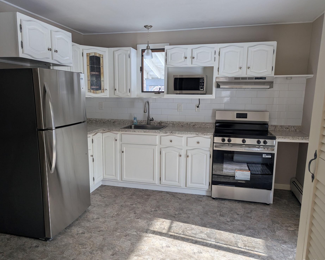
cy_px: 131
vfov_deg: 54.9
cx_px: 158
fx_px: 250
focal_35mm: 26
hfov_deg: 66.0
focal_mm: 6.81
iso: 36
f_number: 1.85
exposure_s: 1/101
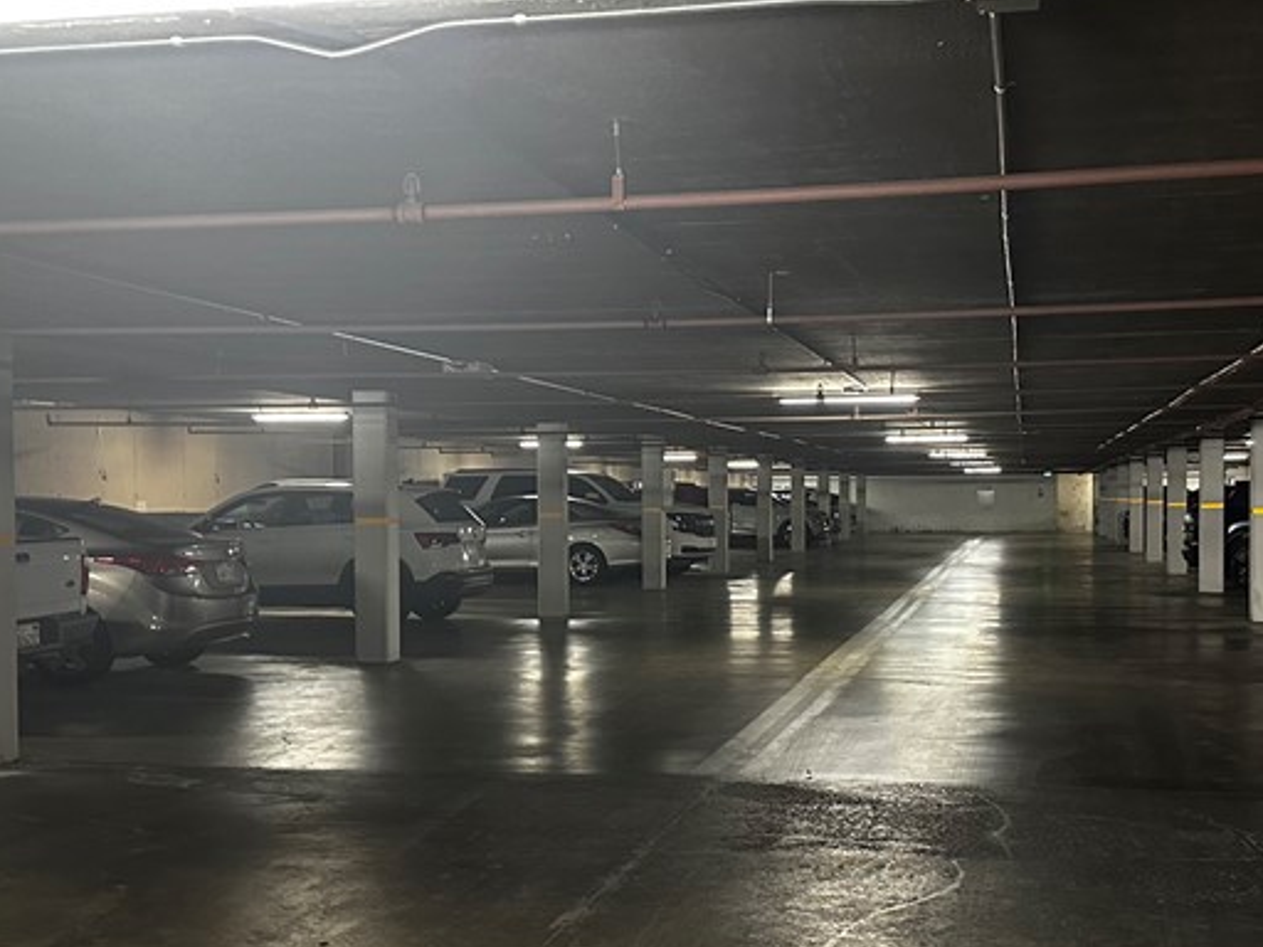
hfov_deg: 39.7
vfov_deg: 30.2
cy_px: 572
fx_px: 1751
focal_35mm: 48
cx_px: 641
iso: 640
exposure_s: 1/40
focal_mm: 6.86
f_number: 1.78
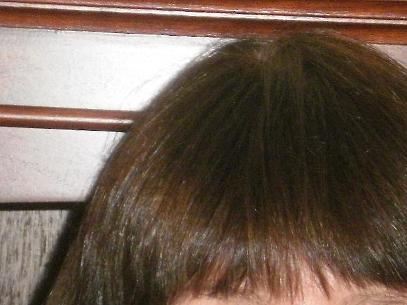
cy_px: 438
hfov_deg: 9.6
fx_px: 2422
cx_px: 276
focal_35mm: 206
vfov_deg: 7.1
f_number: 4.4
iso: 320
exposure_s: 1/50
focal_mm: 11.3
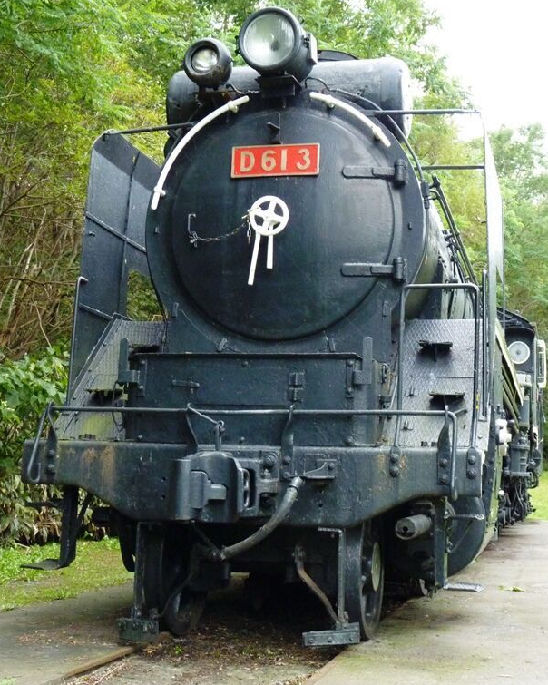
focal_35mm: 49
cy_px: 339
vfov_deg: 38.0
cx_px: 350
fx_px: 993
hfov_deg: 30.7
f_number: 3
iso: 400
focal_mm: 6.6
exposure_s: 1/25
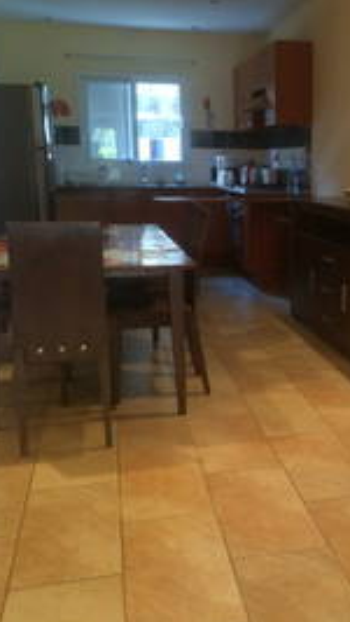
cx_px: 294
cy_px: 312
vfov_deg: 46.4
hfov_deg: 26.4
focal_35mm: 44
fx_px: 727
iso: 320
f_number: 2.2
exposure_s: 1/30
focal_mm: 4.12
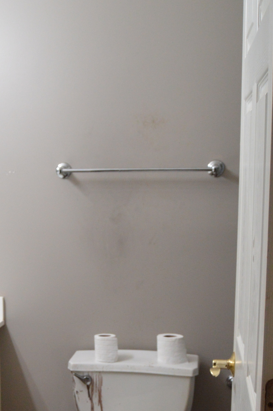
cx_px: 12
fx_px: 763
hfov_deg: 19.8
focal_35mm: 67
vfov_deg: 29.6
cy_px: 308
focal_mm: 23
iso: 1400
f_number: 3.8
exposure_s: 1/60
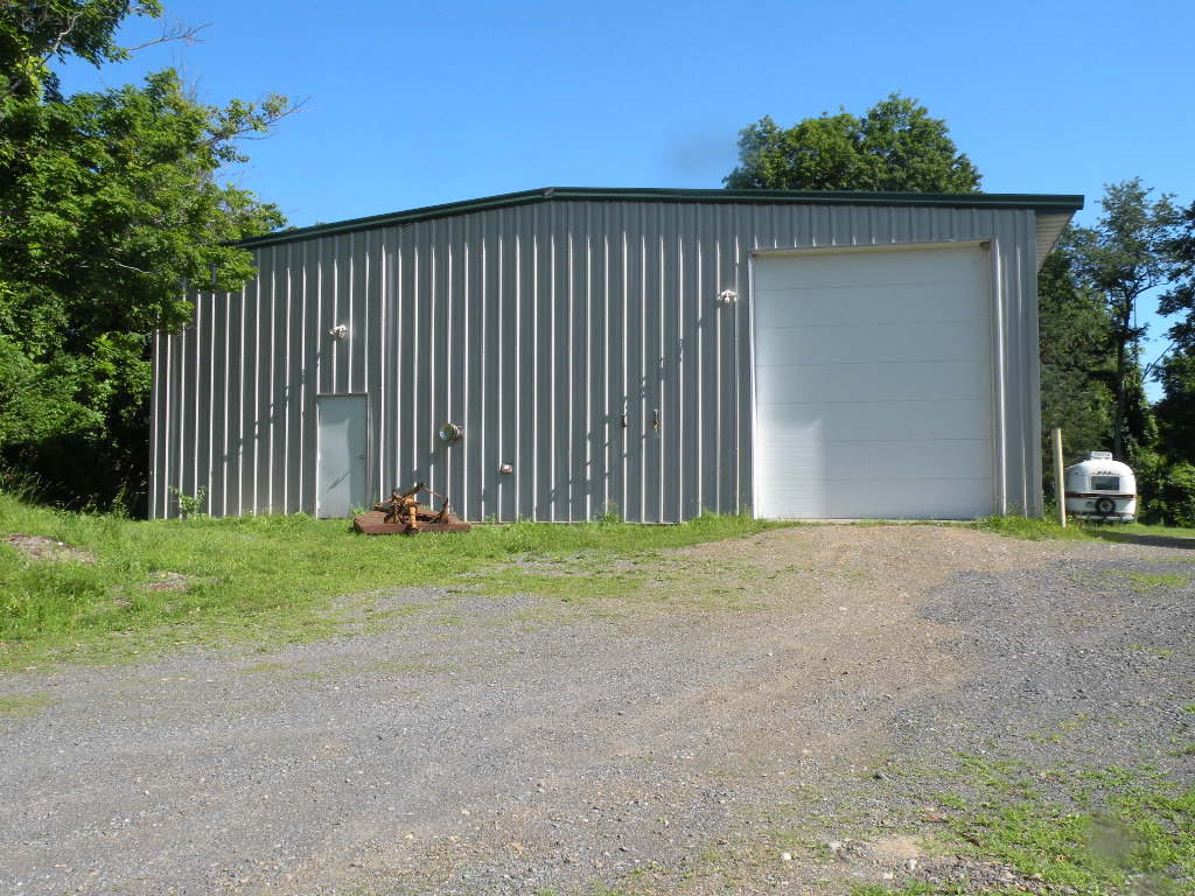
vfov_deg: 42.9
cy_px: 448
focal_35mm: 33
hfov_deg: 55.4
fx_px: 1139
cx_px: 598
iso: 64
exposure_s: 1/182
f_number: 6.3
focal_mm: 5.8
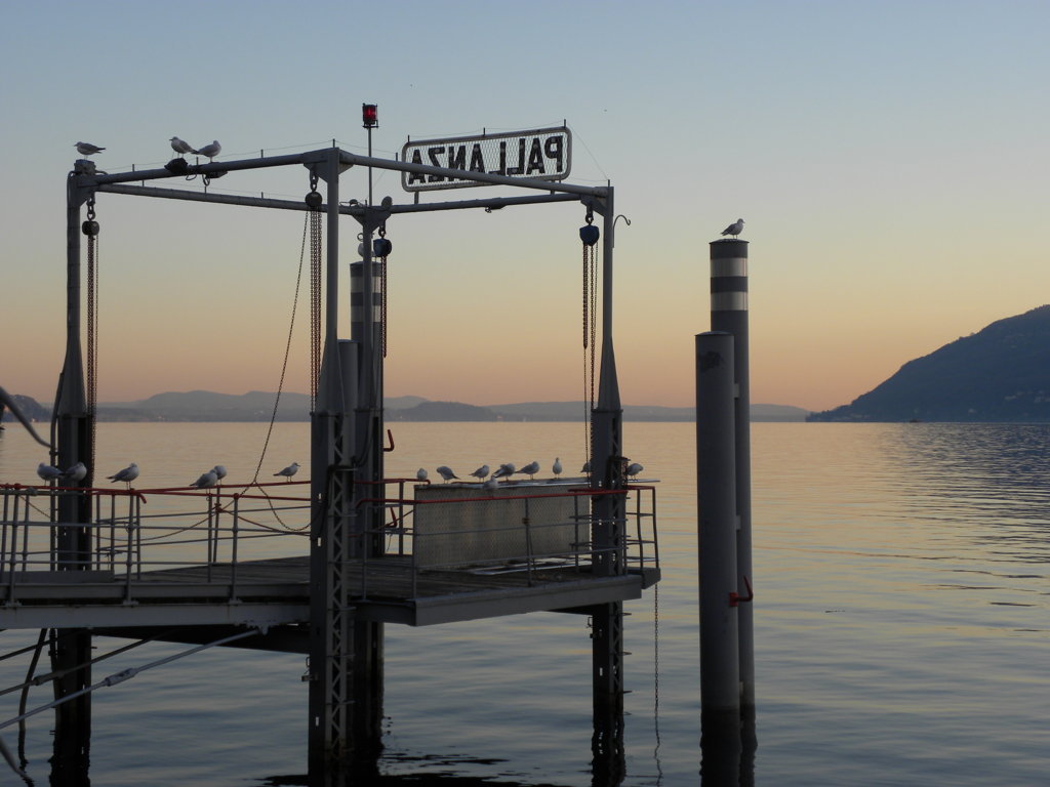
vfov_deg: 22.3
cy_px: 394
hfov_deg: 29.4
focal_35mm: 66
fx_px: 2002
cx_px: 525
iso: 64
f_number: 3.5
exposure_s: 1/279
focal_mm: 11.8
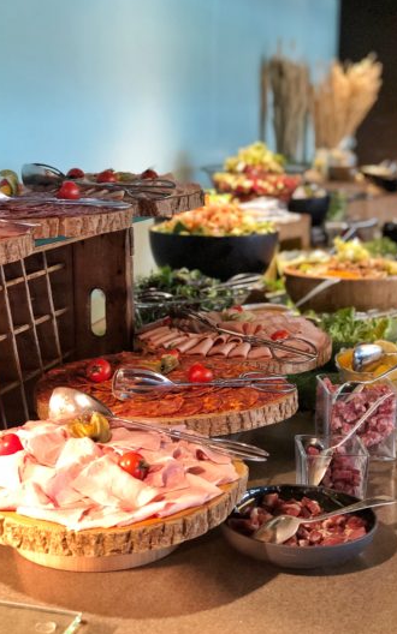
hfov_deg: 21.3
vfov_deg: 33.5
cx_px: 190
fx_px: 1056
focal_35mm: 61
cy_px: 316
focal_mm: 6.6
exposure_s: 1/33
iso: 250
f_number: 2.8
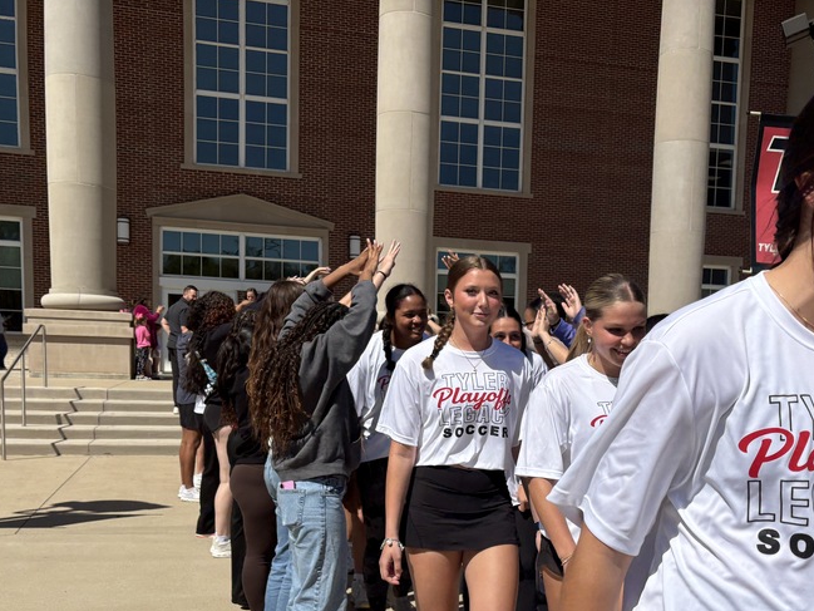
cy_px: 478
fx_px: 964
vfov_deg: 34.2
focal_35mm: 41
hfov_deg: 45.7
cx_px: 458
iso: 50
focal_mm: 5.96
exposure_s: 1/6329
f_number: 1.6
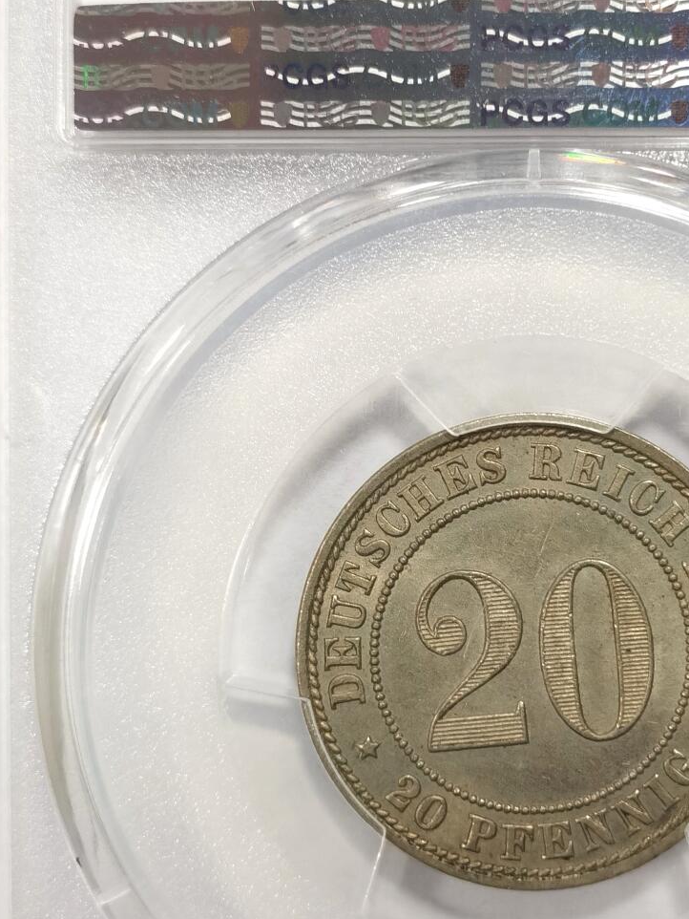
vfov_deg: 19.4
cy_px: 413
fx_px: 2679
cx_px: 541
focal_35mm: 101
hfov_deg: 14.6
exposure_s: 1/100
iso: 125
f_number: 16
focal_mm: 5.56
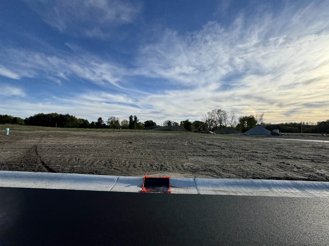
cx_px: 164
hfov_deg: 102.1
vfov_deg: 85.7
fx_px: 133
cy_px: 123
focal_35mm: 14
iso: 50
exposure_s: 1/2674
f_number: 2.2
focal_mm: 2.22
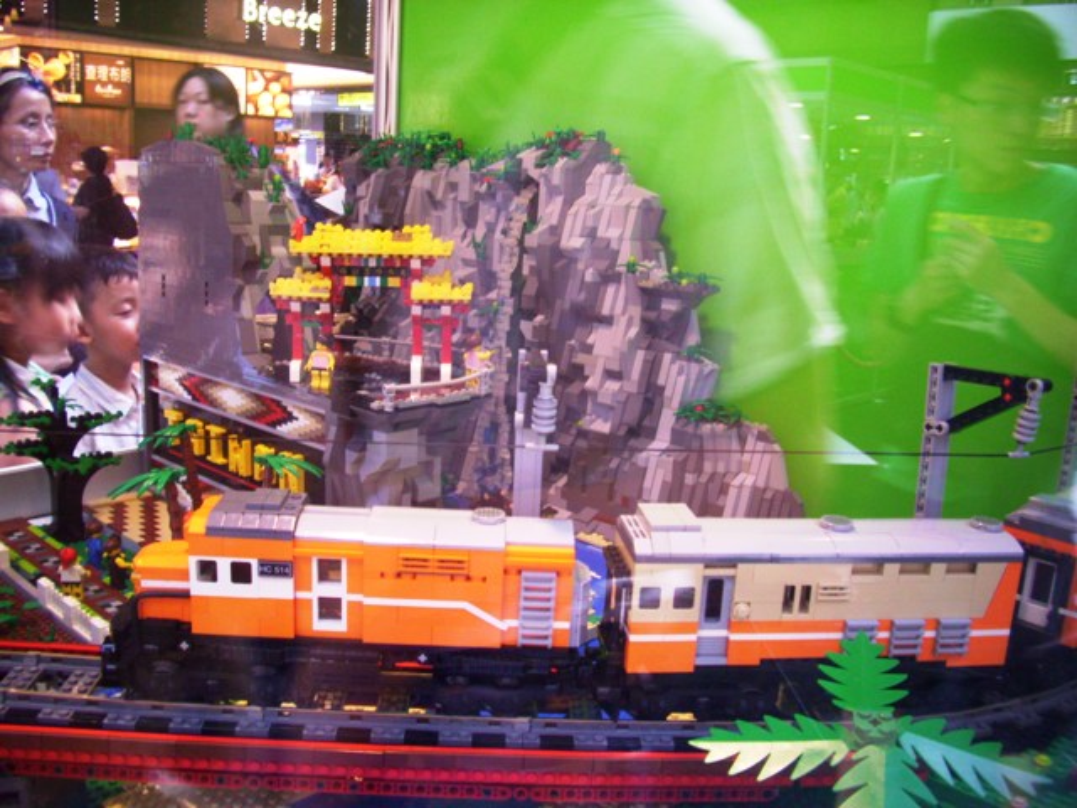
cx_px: 538
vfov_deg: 44.2
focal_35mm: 32
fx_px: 996
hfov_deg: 56.8
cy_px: 404
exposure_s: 1/15
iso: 160
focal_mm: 5.7
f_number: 2.9
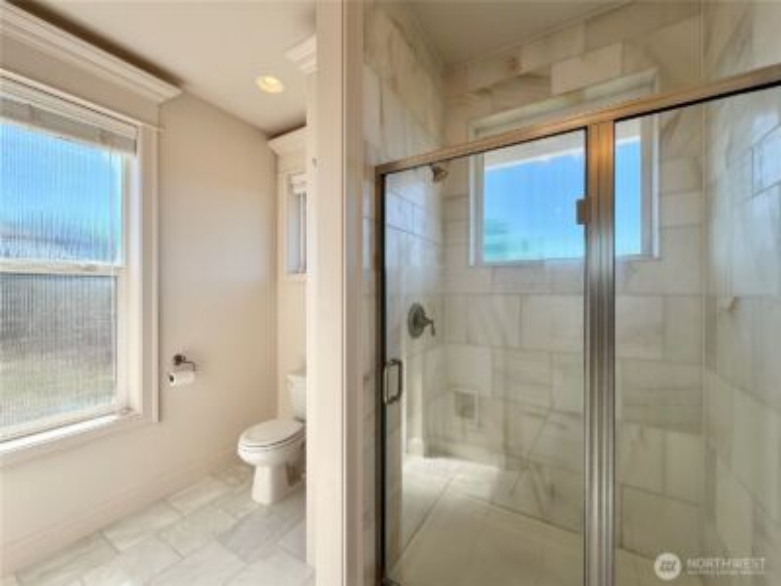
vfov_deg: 85.7
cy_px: 293
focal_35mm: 14
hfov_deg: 102.1
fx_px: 316
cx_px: 390
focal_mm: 2.22
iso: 50
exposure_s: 1/403
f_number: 2.2
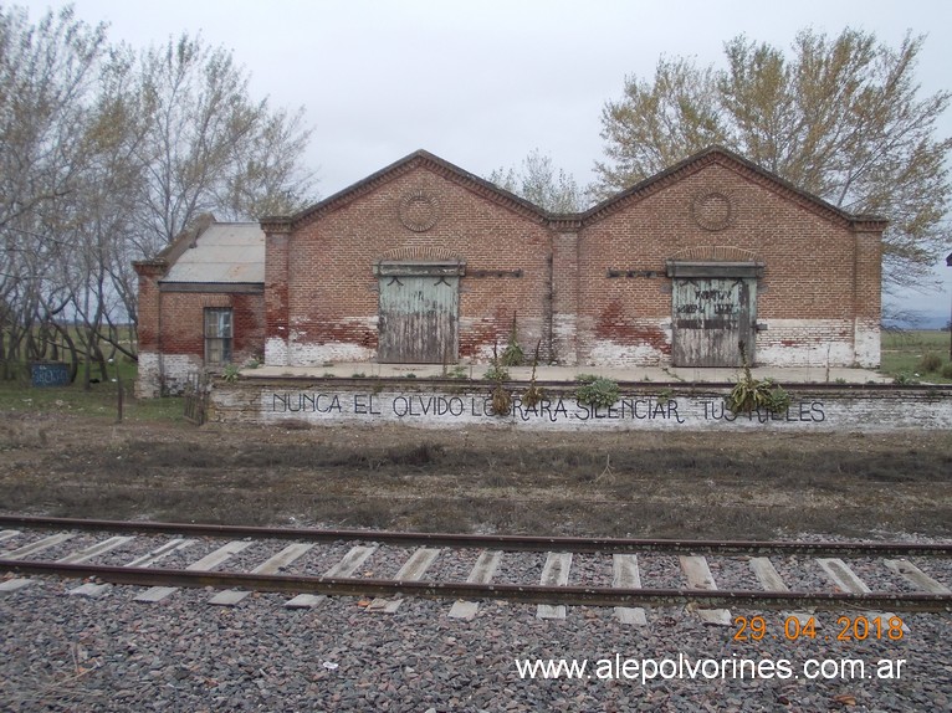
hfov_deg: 49.0
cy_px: 356
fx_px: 1045
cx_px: 476
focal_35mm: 38
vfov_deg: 37.7
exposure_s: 1/125
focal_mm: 5.3
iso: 80
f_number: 6.2
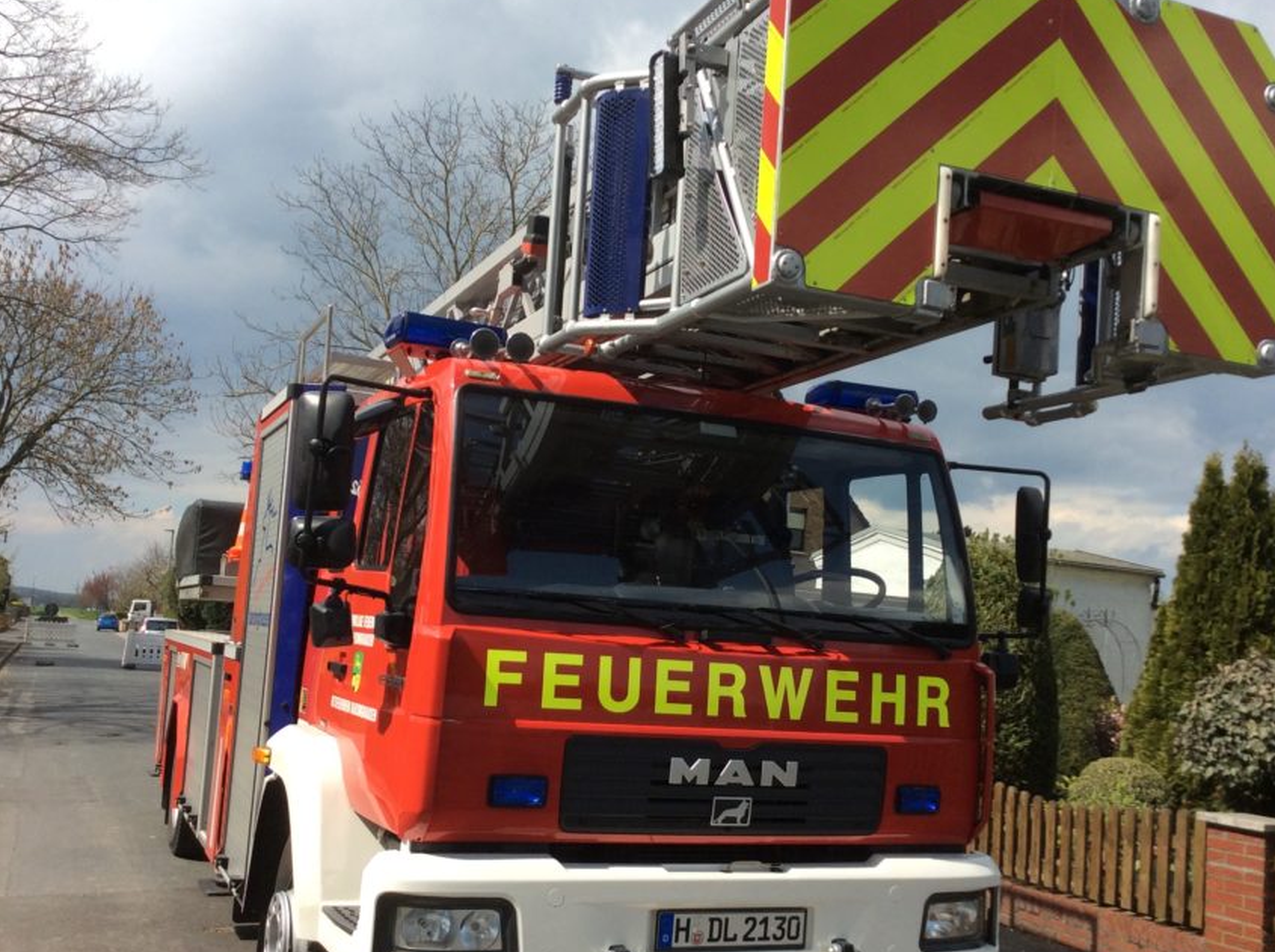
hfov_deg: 46.8
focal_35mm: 40
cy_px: 532
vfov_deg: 35.8
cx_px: 674
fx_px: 1471
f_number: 2.4
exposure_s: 1/1431
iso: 32
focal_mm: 3.3
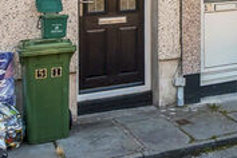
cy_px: -137
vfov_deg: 15.4
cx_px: 324
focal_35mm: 75
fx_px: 494
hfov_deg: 23.3
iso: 400
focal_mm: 19
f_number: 11
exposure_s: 1/160
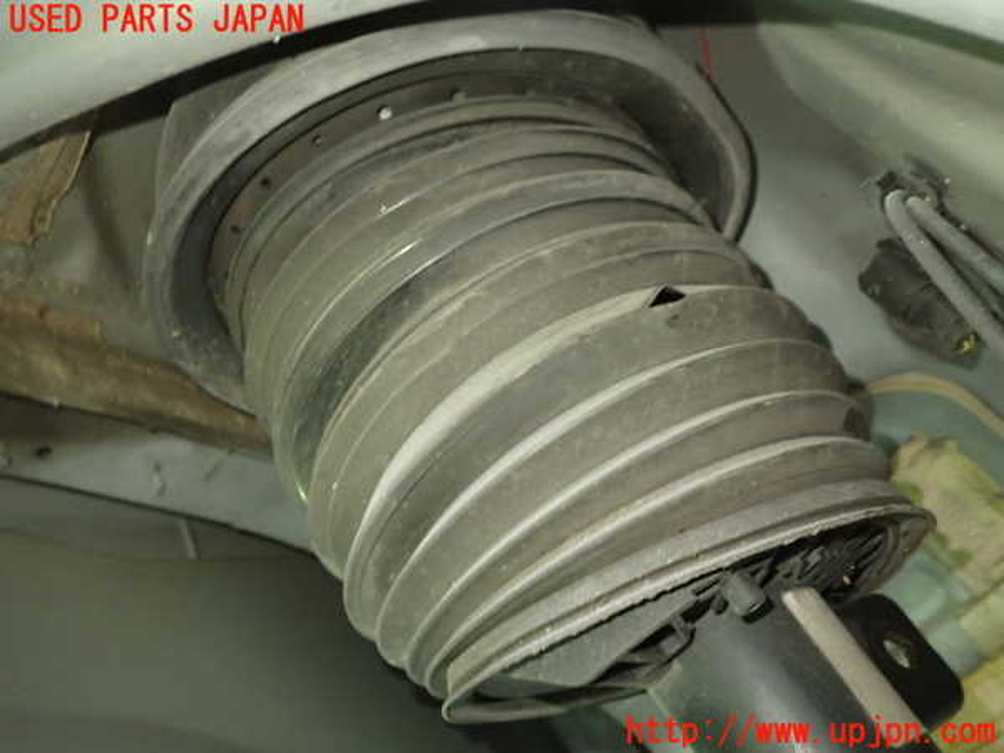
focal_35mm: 30
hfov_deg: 60.0
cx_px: 502
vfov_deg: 46.8
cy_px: 376
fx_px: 870
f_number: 2.3
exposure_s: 1/20
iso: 800
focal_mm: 5.4
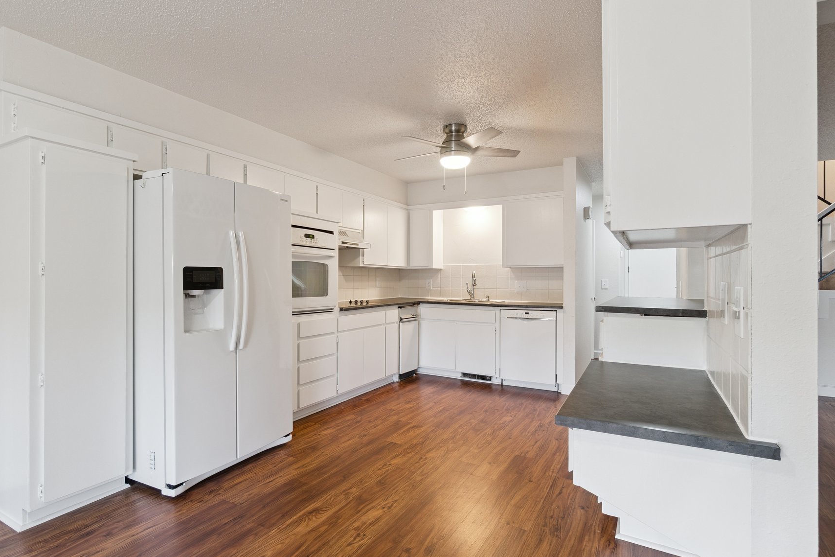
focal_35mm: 18
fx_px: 417
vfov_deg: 67.4
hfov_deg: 90.0
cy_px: 287
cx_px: 406
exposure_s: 1/20
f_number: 6.3
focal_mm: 10
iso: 200
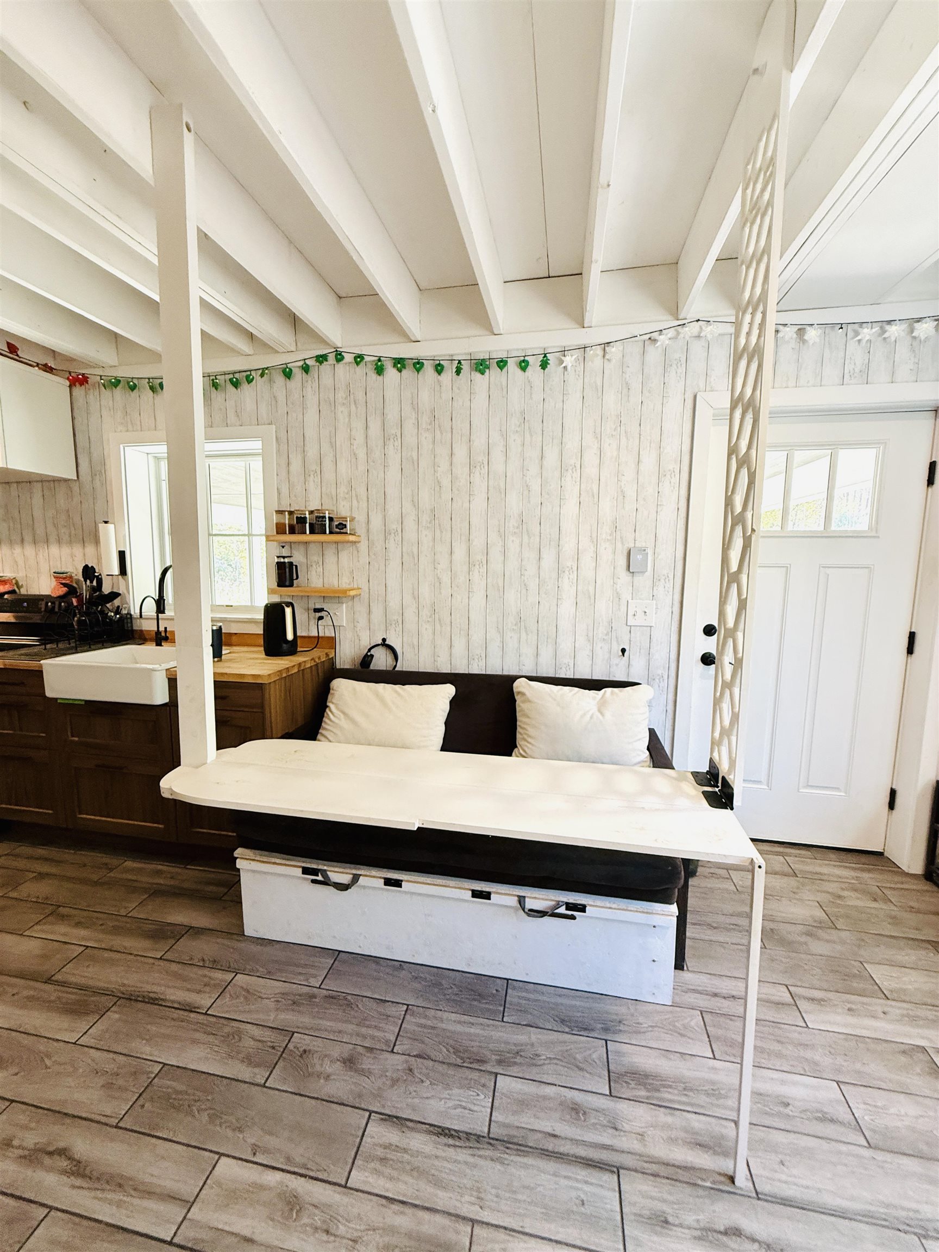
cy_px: 626
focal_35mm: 14
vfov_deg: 102.1
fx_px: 506
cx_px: 470
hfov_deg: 85.7
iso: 320
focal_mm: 2.22
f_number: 2.2
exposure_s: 1/120
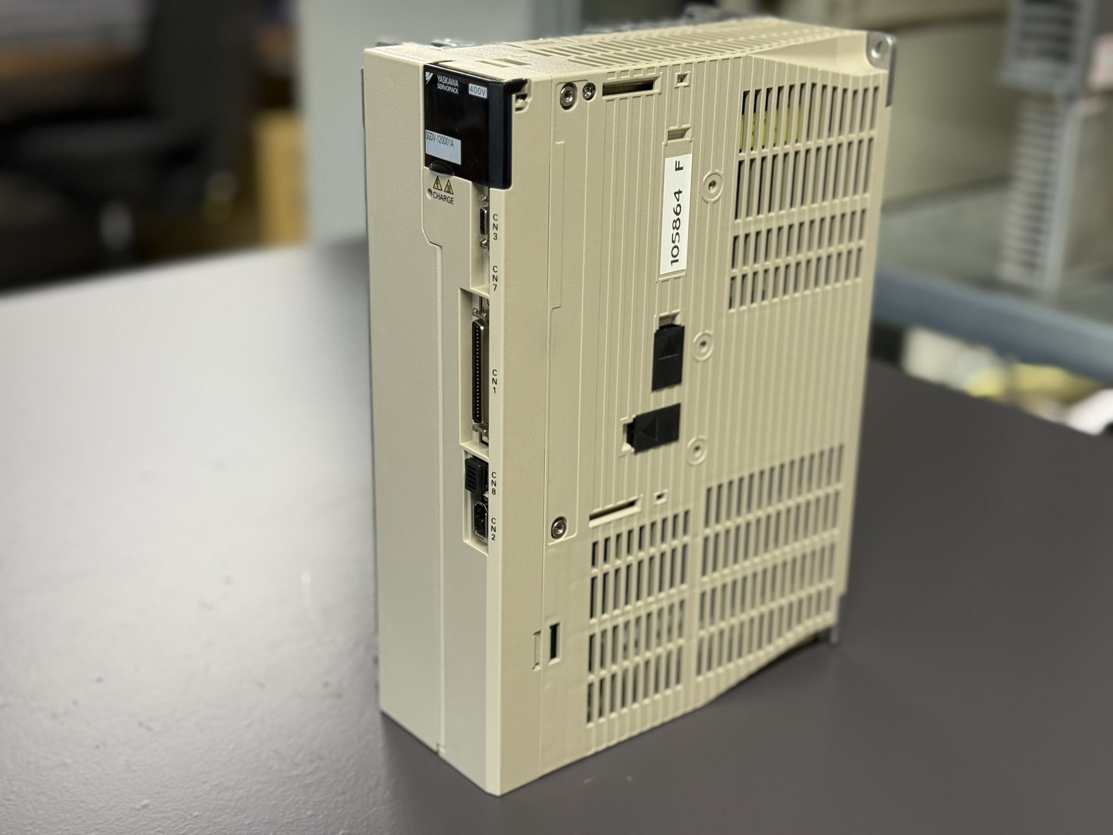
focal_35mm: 48
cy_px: 418
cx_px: 556
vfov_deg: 30.3
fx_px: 1543
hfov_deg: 39.7
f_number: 1.78
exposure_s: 1/50
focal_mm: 6.76
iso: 160
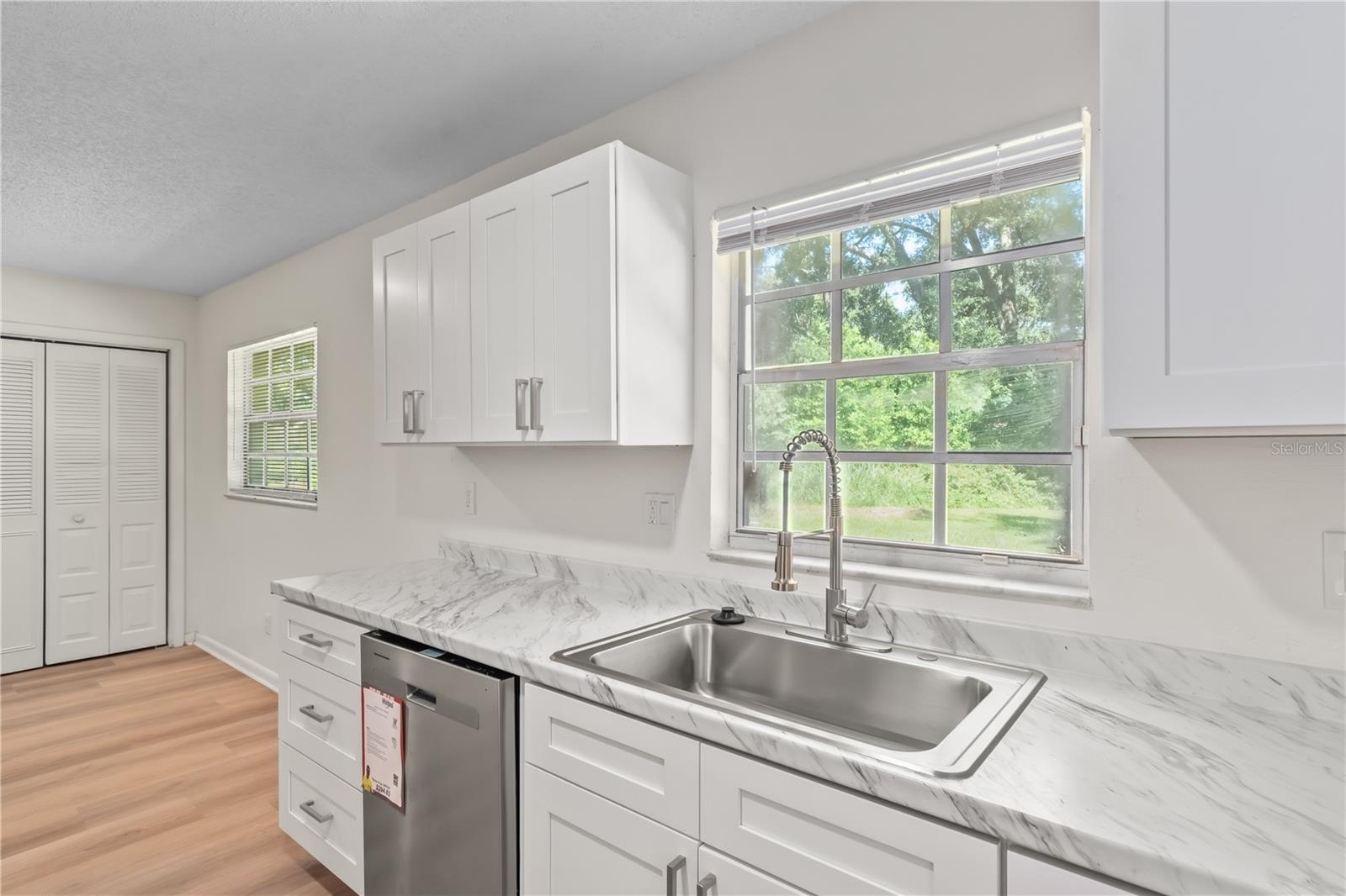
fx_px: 617
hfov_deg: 95.0
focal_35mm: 16
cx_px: 673
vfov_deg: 72.0
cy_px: 448
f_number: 9
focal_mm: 11
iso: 250
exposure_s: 1/8
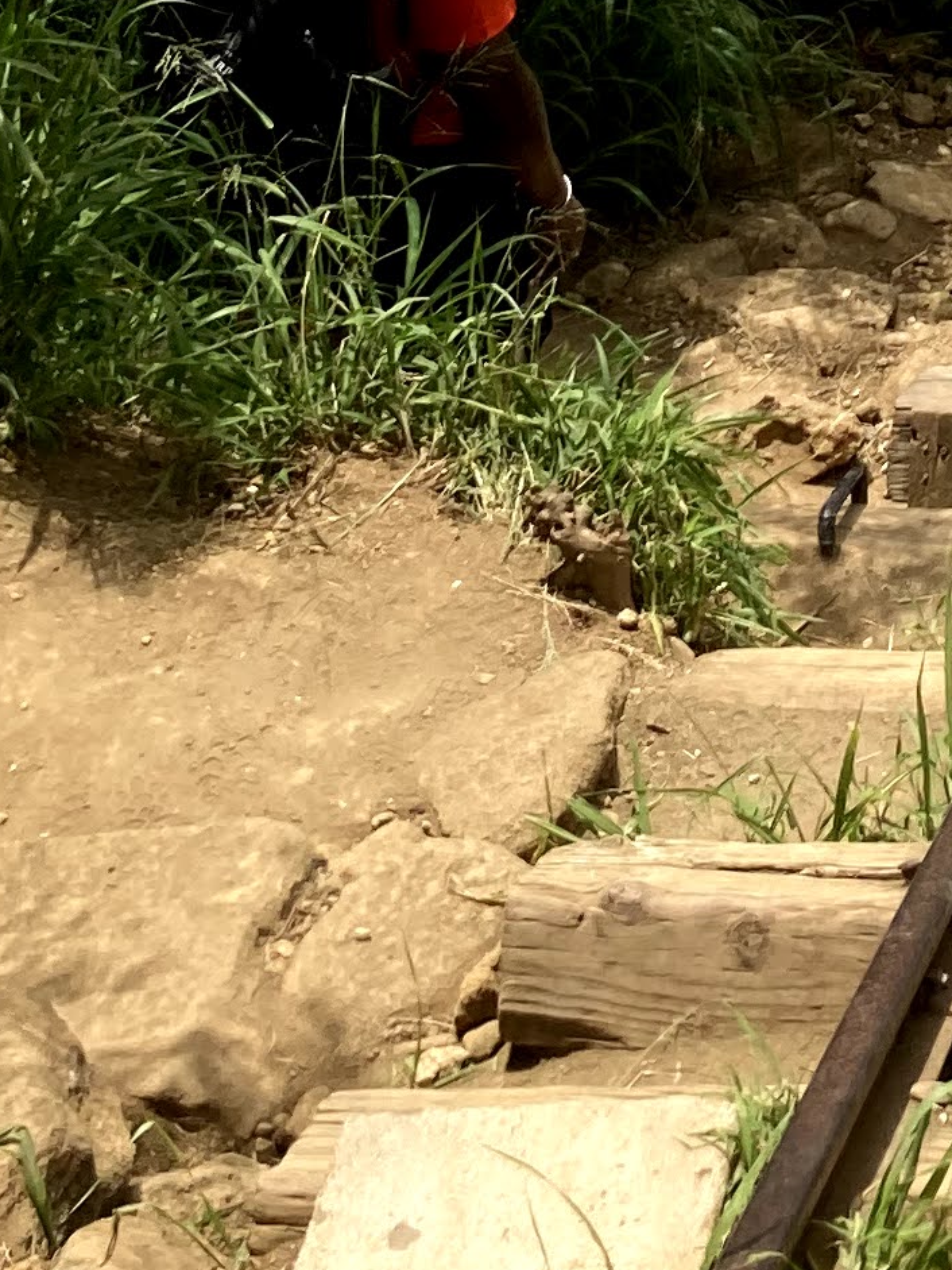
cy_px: -880
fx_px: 4399
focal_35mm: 120
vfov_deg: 14.7
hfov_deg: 11.7
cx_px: 1547
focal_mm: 3.99
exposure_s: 1/1473
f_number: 1.8
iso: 20
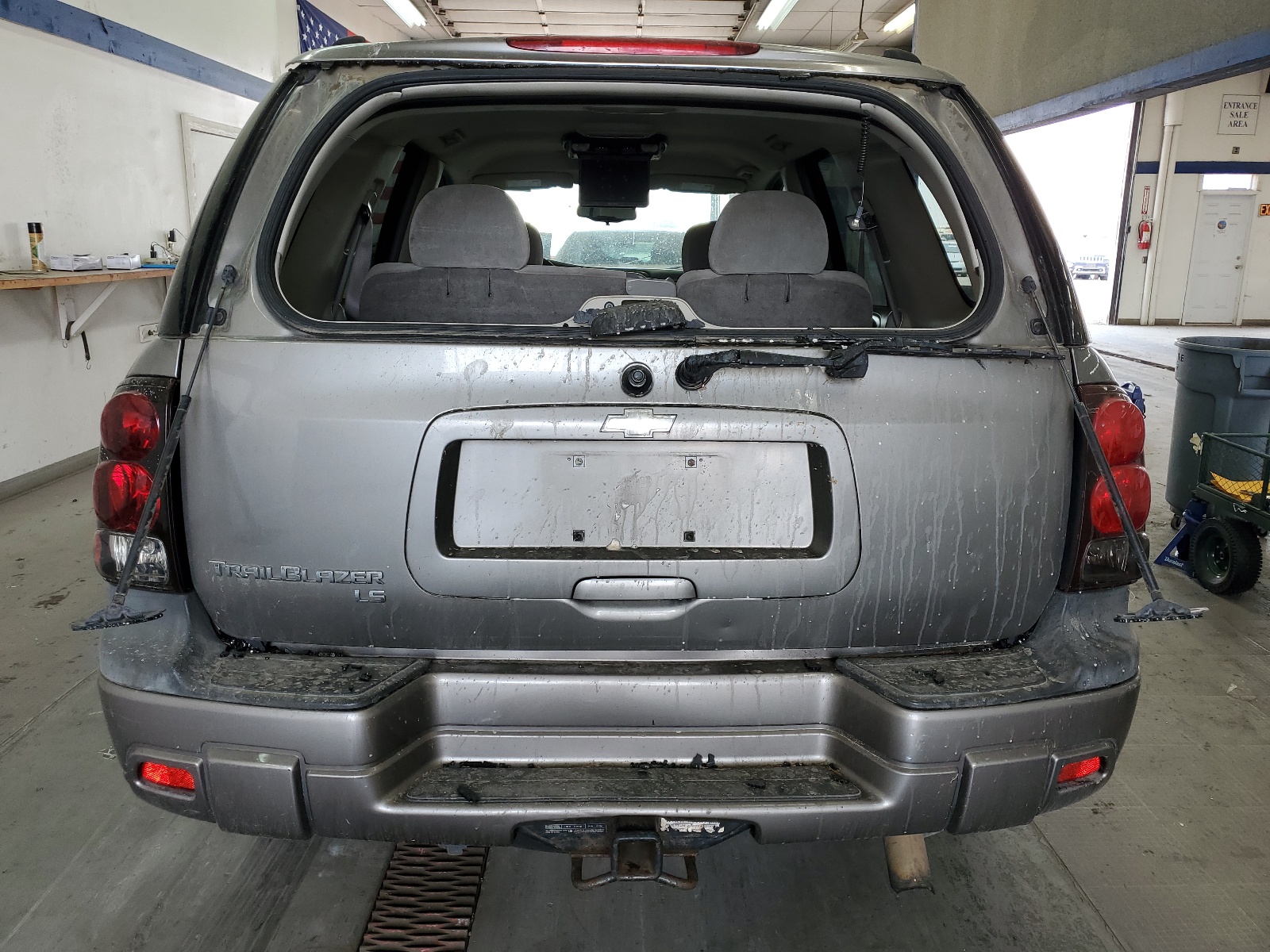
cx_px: 635
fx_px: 954
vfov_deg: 53.1
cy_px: 476
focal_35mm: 26
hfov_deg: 67.3
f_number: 1.5
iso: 50
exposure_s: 1/130
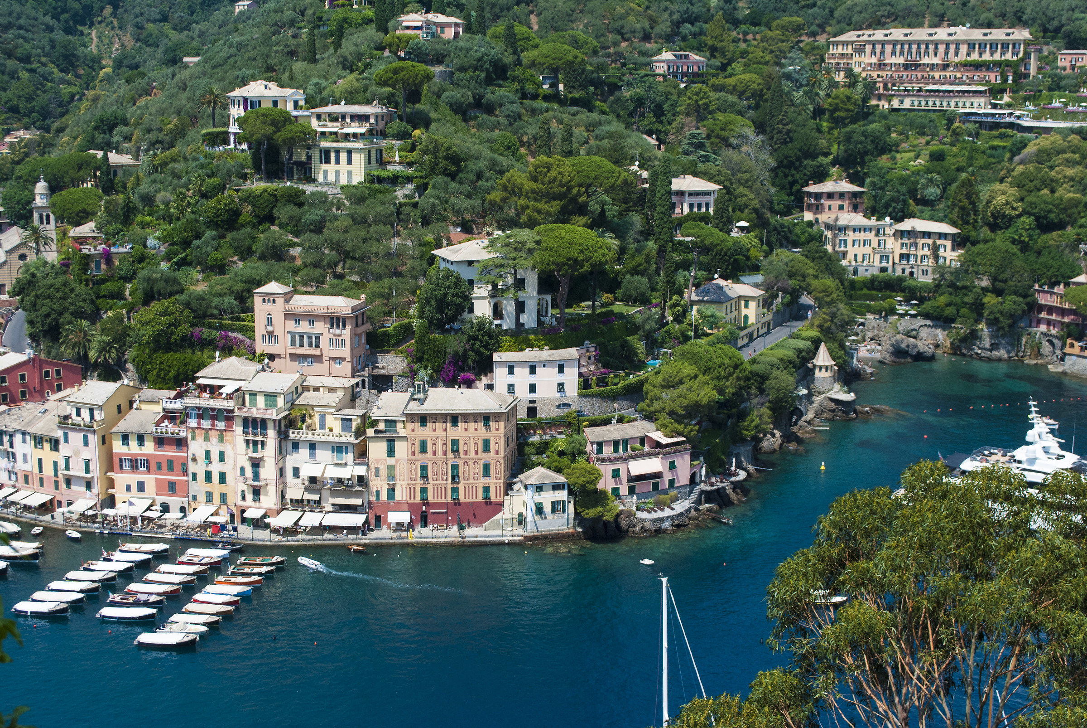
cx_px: 544
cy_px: 364
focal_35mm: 48
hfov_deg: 41.1
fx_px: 1451
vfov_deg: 28.1
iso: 400
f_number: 8
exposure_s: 1/1000
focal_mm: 32
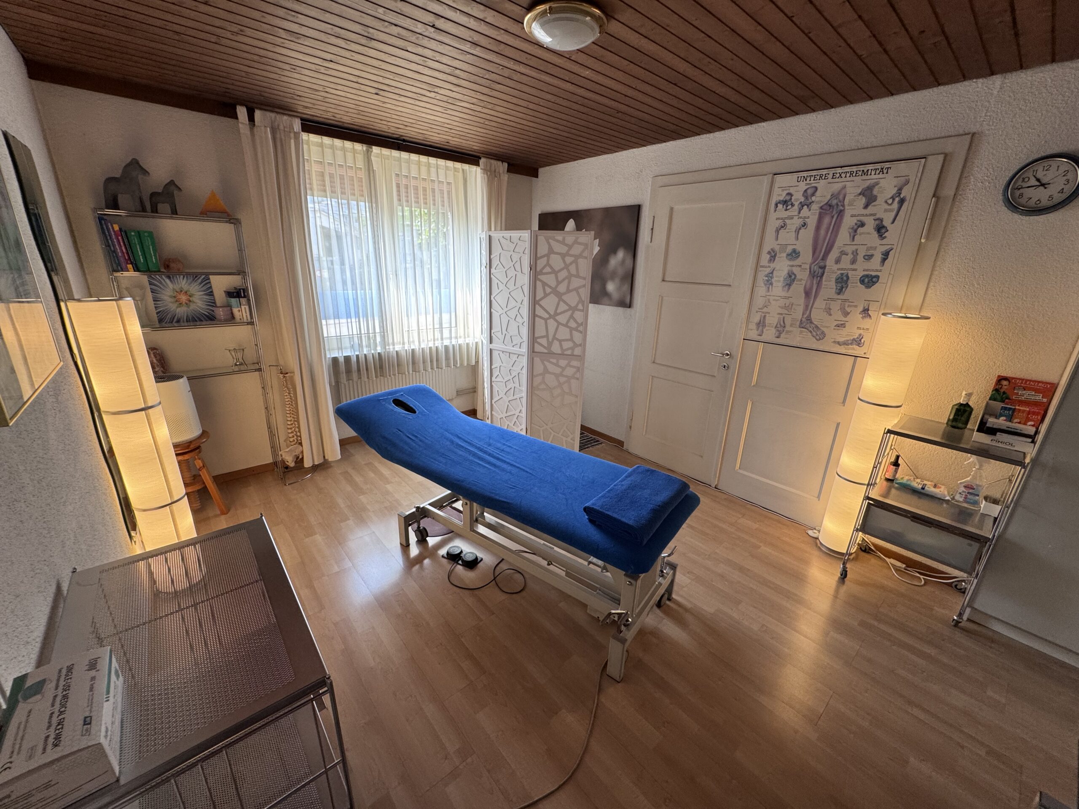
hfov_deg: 102.1
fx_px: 436
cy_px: 404
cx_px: 540
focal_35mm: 14
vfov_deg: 85.7
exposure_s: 1/100
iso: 160
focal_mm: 2.22
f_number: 2.2
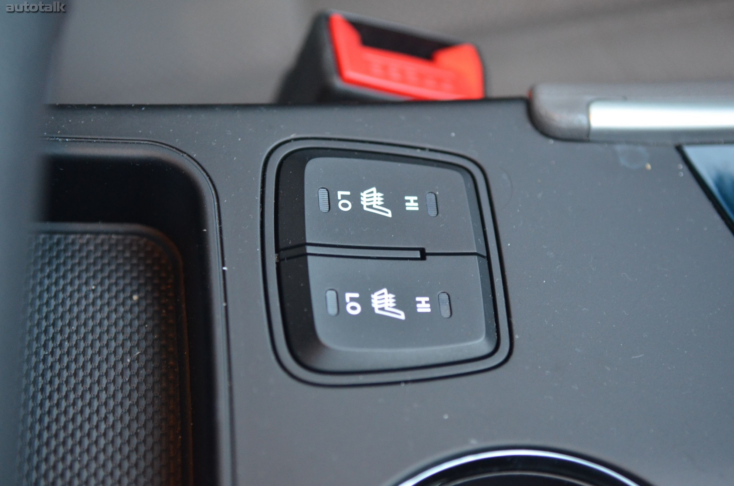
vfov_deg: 22.5
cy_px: 243
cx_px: 367
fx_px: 1221
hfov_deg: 33.5
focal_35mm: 60
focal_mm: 40
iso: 1600
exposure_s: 1/20
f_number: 2.8
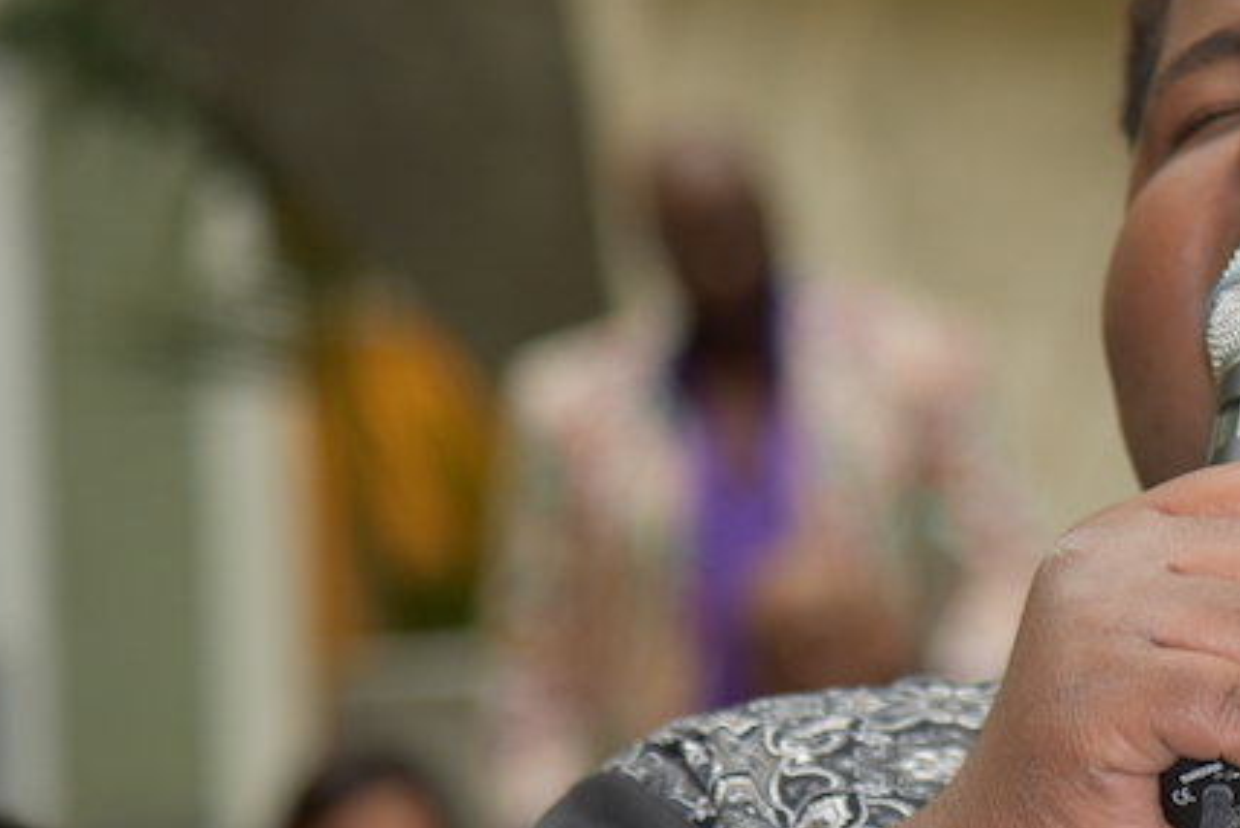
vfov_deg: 4.8
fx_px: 9923
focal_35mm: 288
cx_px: 1472
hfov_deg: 7.1
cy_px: 474
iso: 800
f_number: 4.5
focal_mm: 120
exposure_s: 1/80
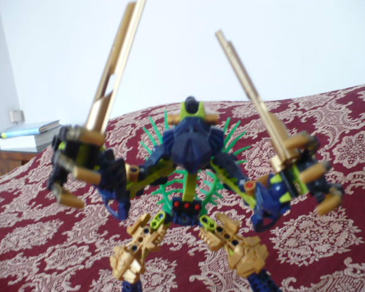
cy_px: 147
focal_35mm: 39
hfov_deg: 46.8
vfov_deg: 38.2
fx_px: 421
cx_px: 196
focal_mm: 6.1
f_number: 2.8
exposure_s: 1/8
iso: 200
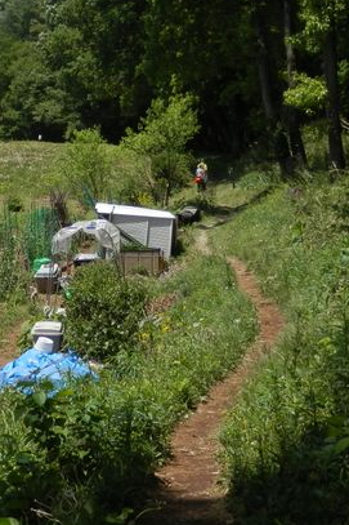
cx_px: -62
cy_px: 204
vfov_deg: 22.1
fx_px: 1339
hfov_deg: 14.4
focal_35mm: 92
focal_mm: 8
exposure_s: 1/800
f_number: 3.8
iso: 80
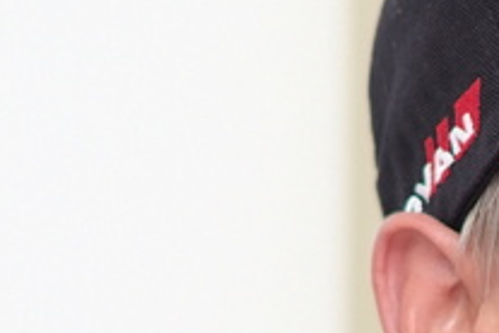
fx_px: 13028
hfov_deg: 2.2
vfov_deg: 1.5
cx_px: 856
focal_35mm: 940
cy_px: 331
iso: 400
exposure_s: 1/250
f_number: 2.8
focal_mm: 180
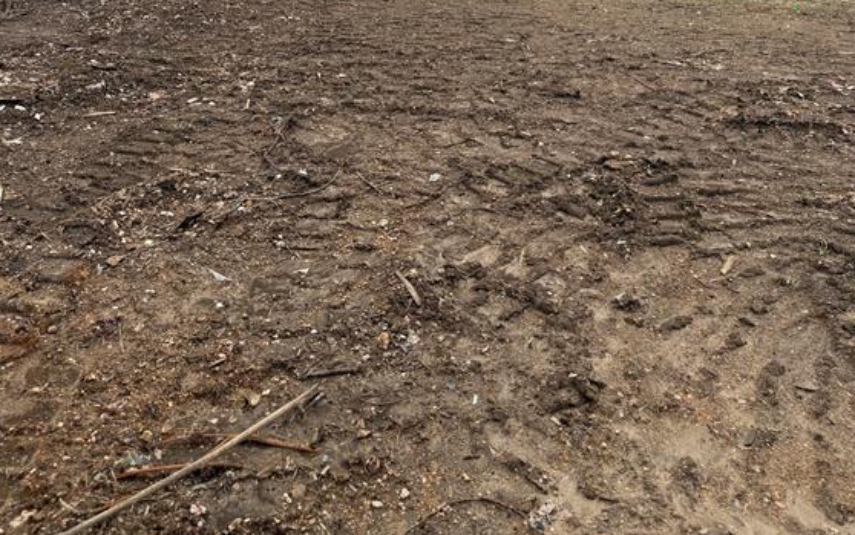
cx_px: 421
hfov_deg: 55.3
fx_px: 816
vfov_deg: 33.0
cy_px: -14
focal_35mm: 35
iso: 80
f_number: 1.78
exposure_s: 1/2611
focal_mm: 6.76
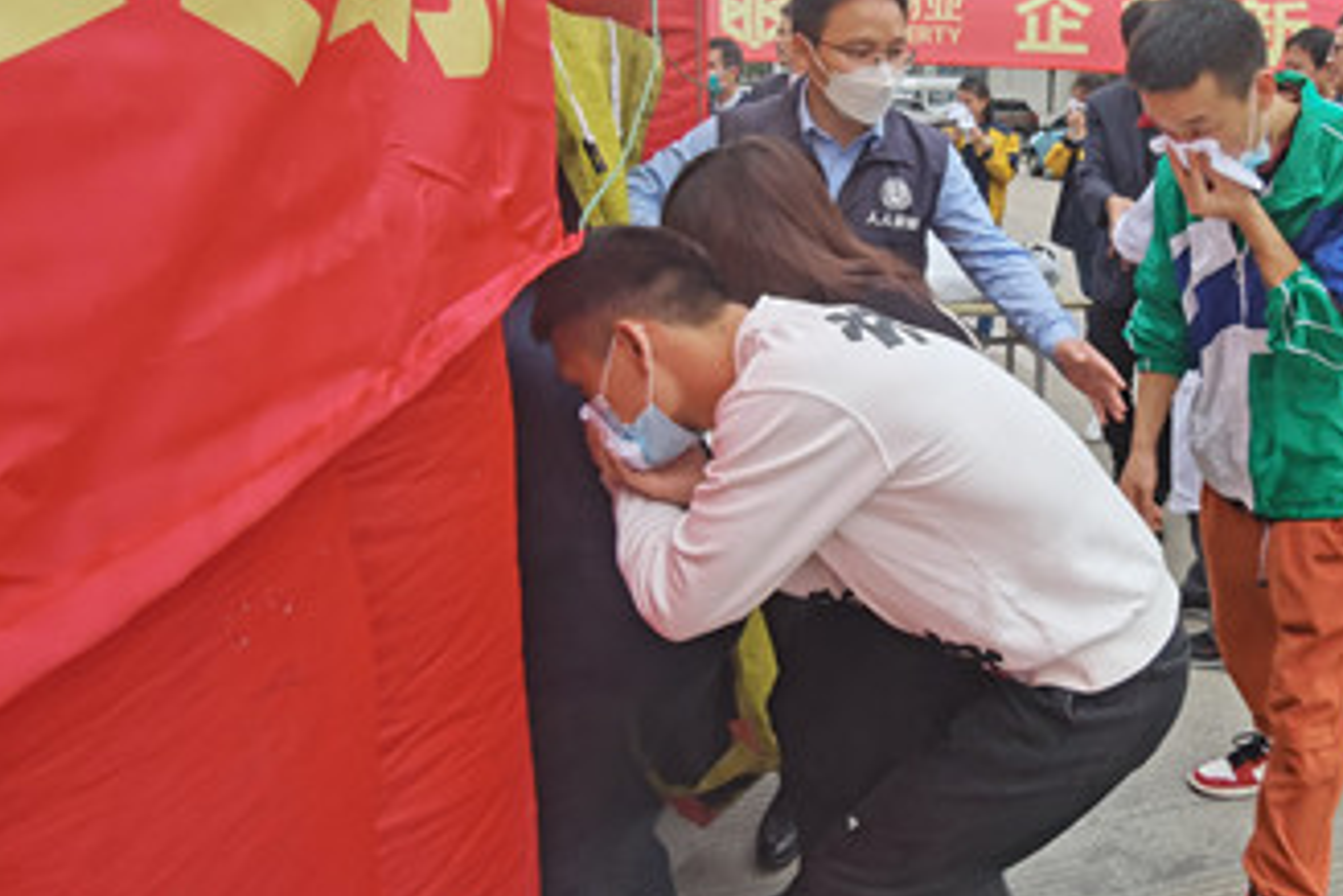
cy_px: 339
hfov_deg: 64.7
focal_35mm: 27
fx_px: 1007
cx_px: 949
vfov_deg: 47.5
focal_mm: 2.26
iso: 50
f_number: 2.2
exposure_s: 1/343
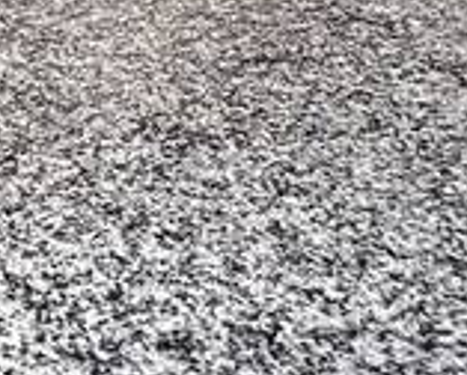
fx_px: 1301
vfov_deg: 13.0
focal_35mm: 94
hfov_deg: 18.2
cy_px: -482
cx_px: -229
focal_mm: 2.22
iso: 160
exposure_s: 1/99
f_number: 2.2
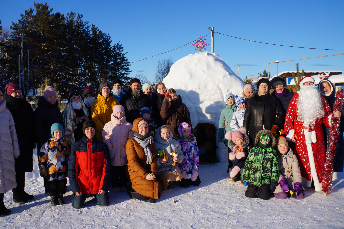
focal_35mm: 27
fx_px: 258
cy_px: 114
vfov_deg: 47.9
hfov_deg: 67.4
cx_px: 172
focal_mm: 18
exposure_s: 1/60
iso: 100
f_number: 16
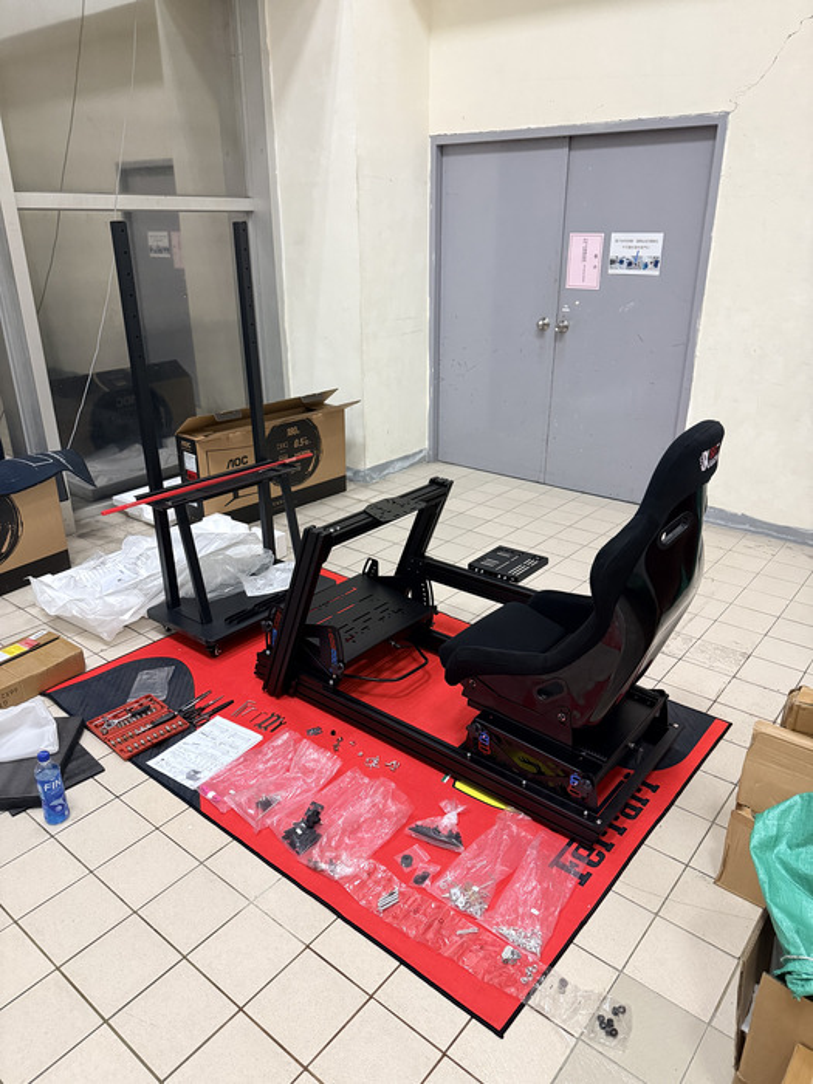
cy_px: 542
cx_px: 406
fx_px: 752
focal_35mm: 24
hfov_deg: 56.8
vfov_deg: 71.6
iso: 400
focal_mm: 6.76
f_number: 1.78
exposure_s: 1/60
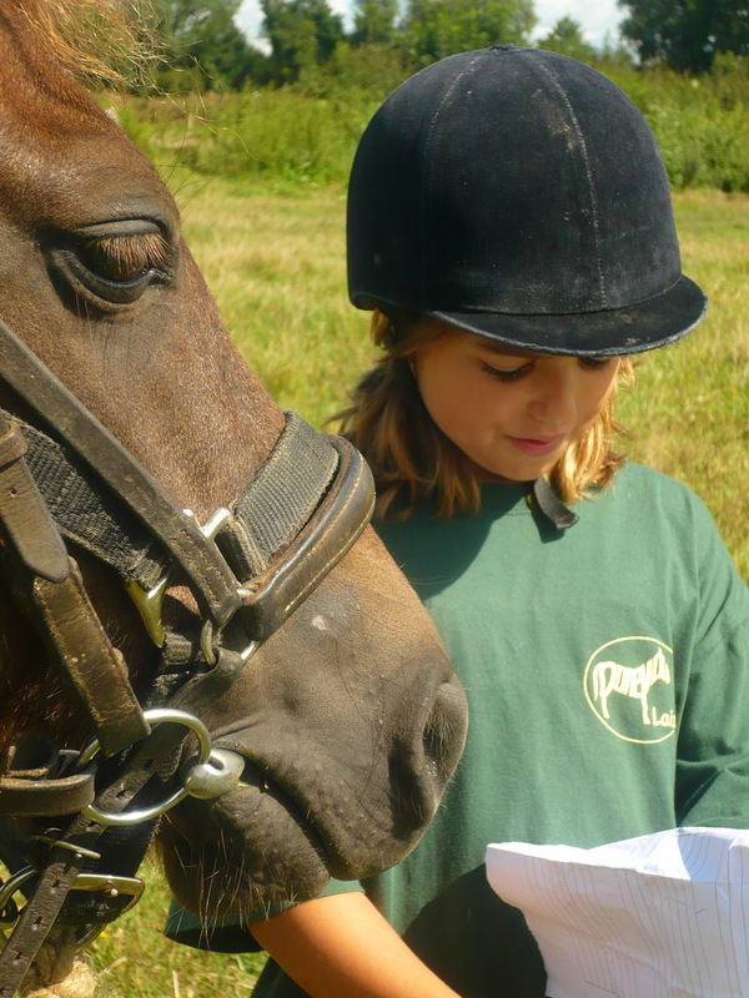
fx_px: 2019
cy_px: 499
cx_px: 374
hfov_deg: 21.0
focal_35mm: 70
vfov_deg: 27.8
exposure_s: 1/400
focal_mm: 11.5
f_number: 4
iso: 100
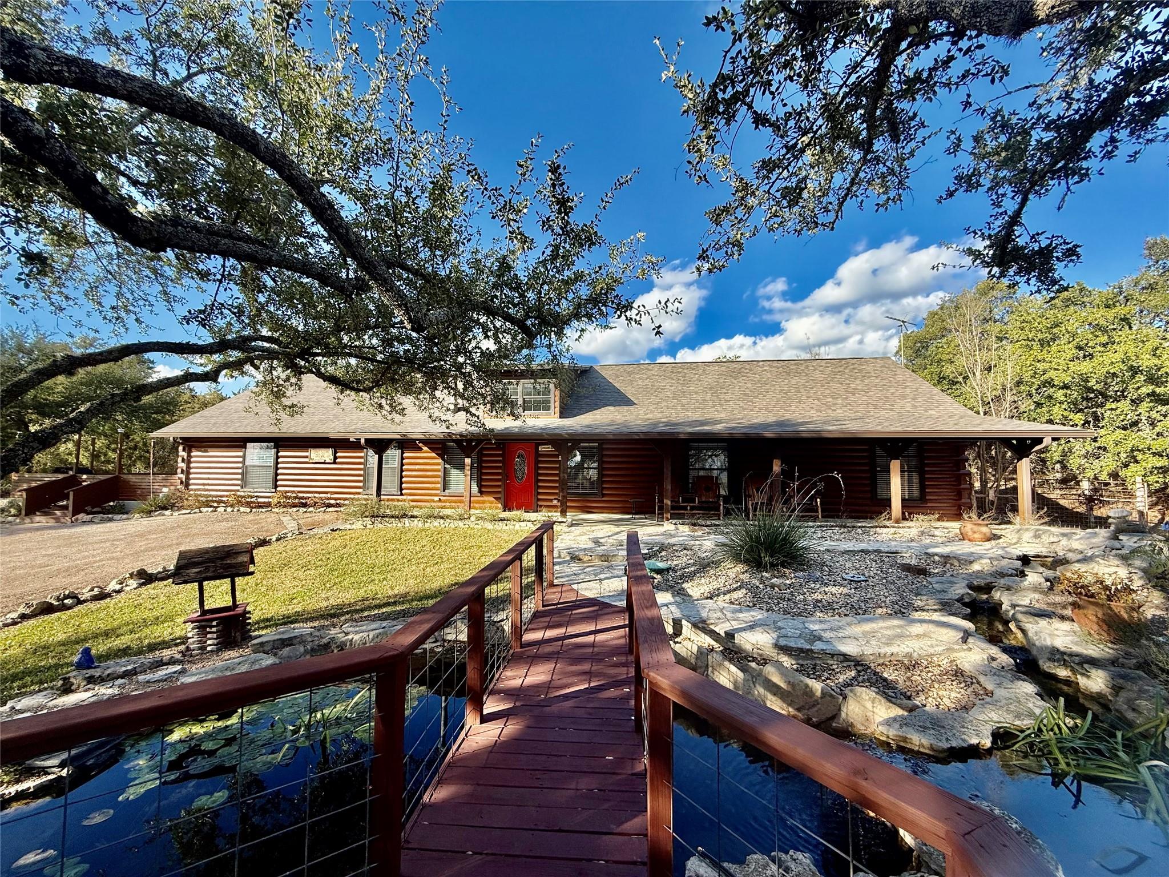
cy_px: 438
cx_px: 584
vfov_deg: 85.7
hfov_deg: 102.1
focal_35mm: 14
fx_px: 473
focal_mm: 2.22
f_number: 2.2
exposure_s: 1/853
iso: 50
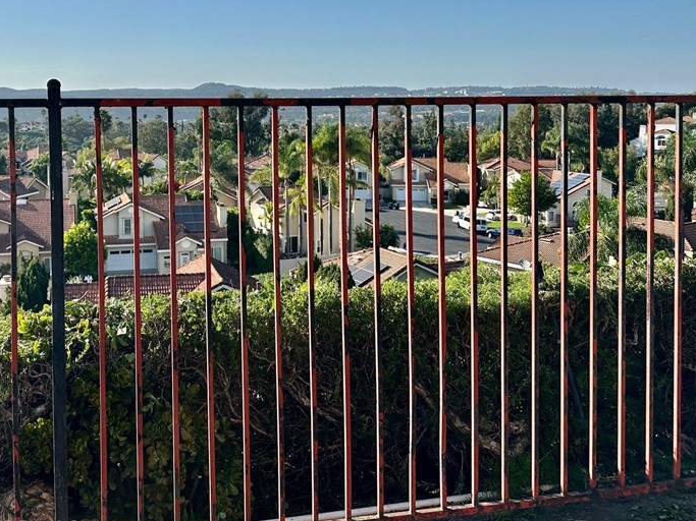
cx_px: 210
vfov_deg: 38.9
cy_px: 154
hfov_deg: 50.1
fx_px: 724
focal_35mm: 36
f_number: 1.78
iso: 80
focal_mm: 6.86
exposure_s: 1/5848
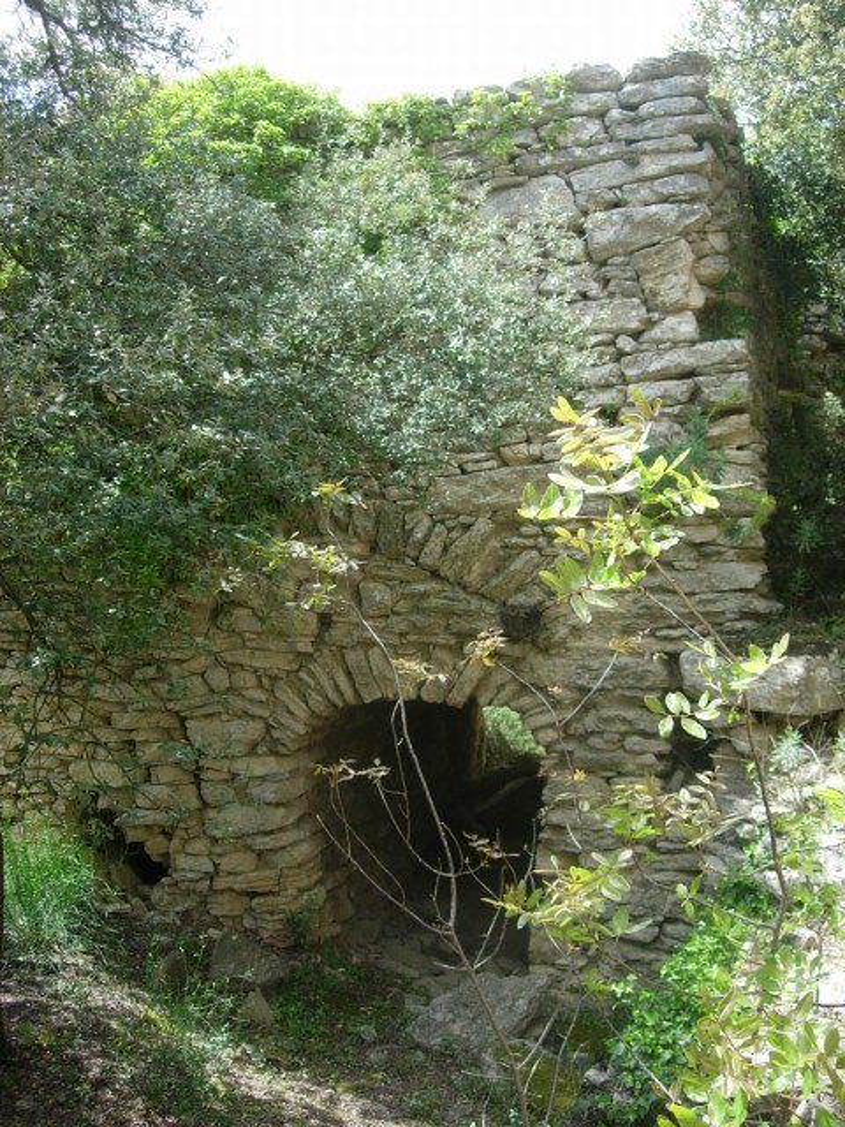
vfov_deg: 49.0
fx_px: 1237
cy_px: 564
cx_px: 422
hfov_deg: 37.7
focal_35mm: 38
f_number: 2.8
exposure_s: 1/332
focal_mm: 7.8
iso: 64
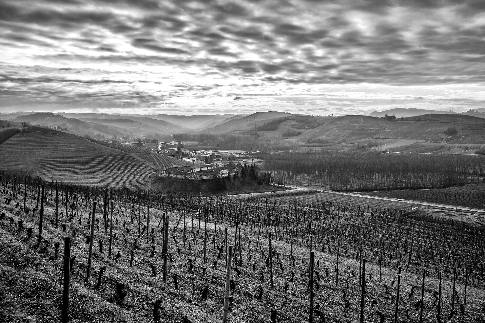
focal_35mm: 28
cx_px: 242
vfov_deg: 46.4
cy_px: 162
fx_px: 377
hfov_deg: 65.5
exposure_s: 1/160
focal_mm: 28
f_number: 9
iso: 100
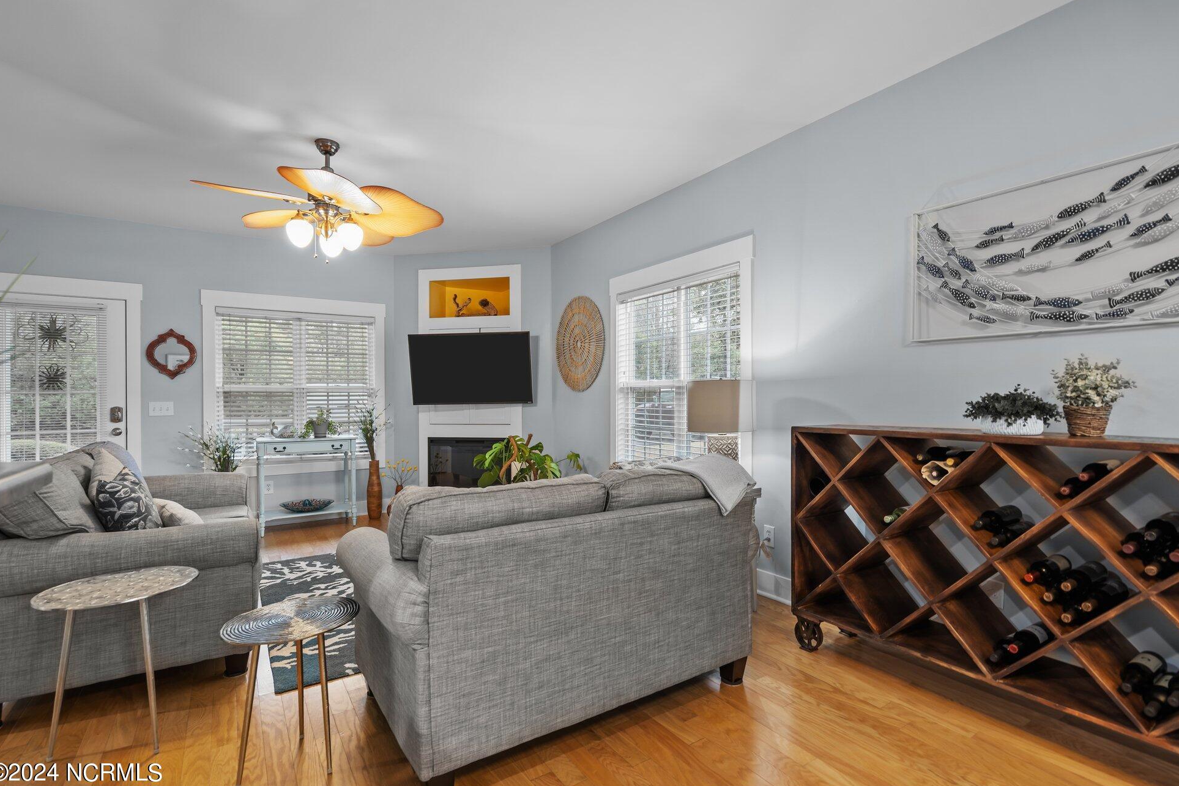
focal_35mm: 17
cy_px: 393
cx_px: 614
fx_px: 557
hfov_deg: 93.2
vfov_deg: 70.4
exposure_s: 1/1.67
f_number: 4
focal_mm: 16
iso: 250
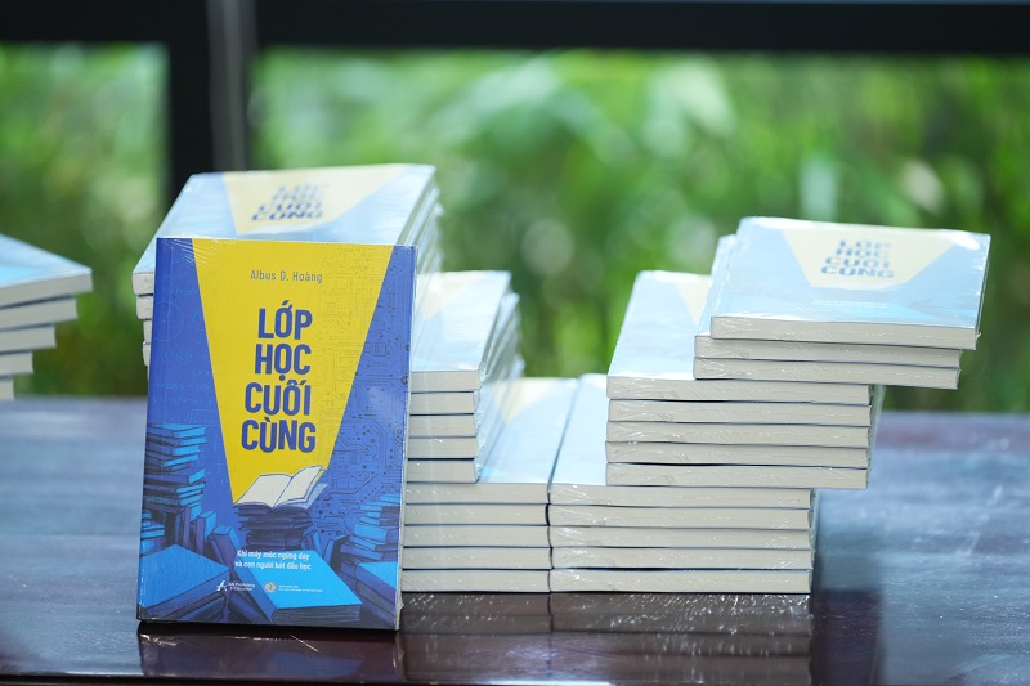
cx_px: 515
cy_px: 343
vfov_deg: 6.9
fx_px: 5721
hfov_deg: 10.3
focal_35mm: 200
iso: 1250
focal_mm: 200
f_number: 2.8
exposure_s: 1/200
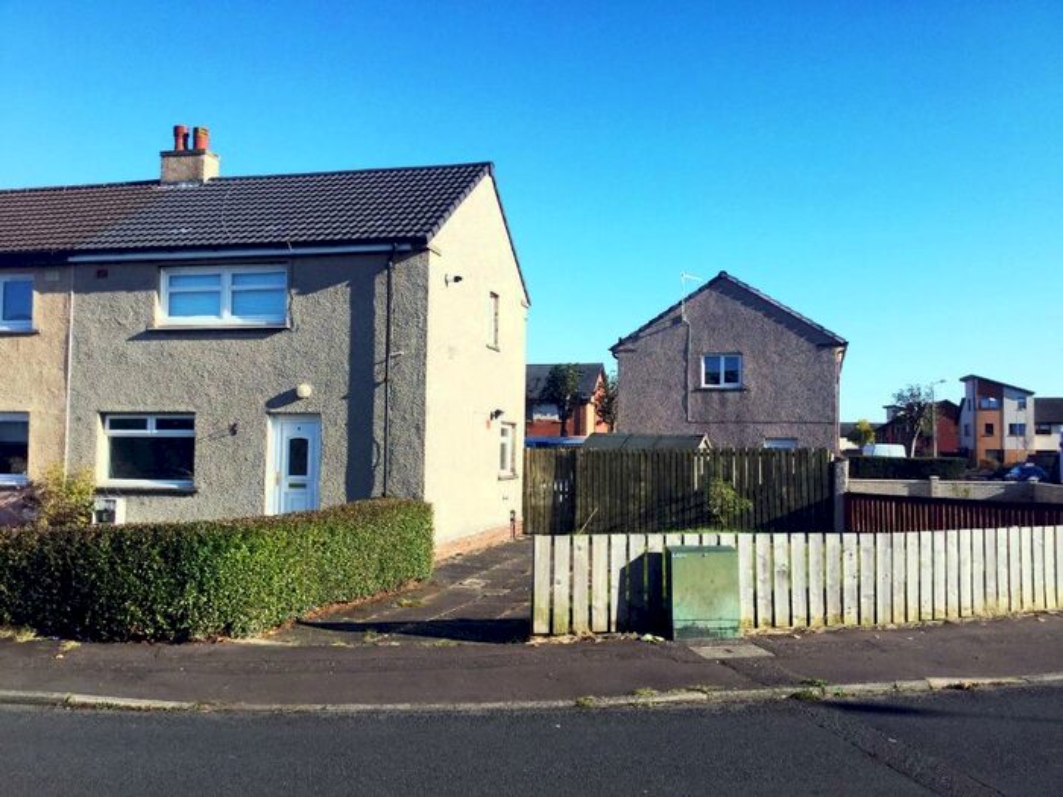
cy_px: 398
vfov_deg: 45.4
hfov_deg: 58.4
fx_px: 952
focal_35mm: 31
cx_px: 532
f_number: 2.4
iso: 25
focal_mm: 3.3
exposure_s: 1/1164
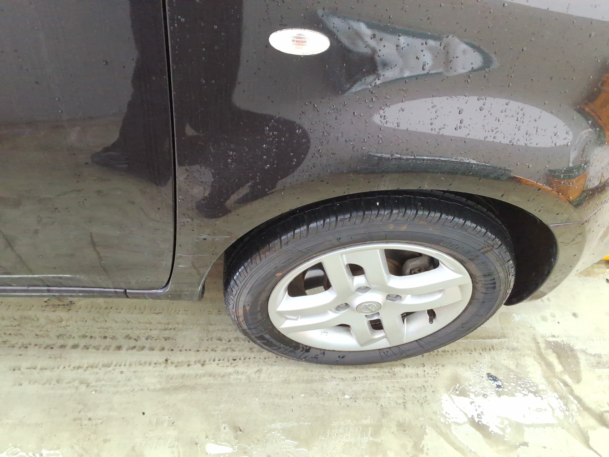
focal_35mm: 28
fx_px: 493
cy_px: 228
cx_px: 304
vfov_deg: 49.7
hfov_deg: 63.4
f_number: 1.9
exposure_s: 1/40
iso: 196
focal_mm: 2.91
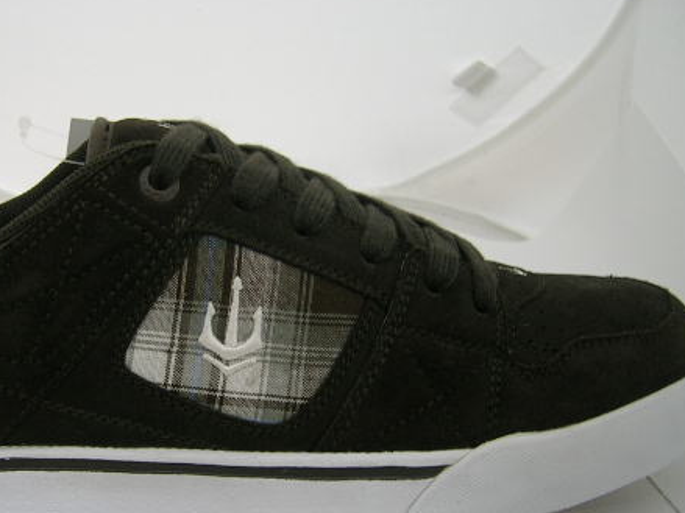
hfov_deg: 37.1
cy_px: 338
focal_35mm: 51
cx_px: 234
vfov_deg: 28.4
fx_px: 1009
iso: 50
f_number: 2.8
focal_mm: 5.4
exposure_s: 1/5.4
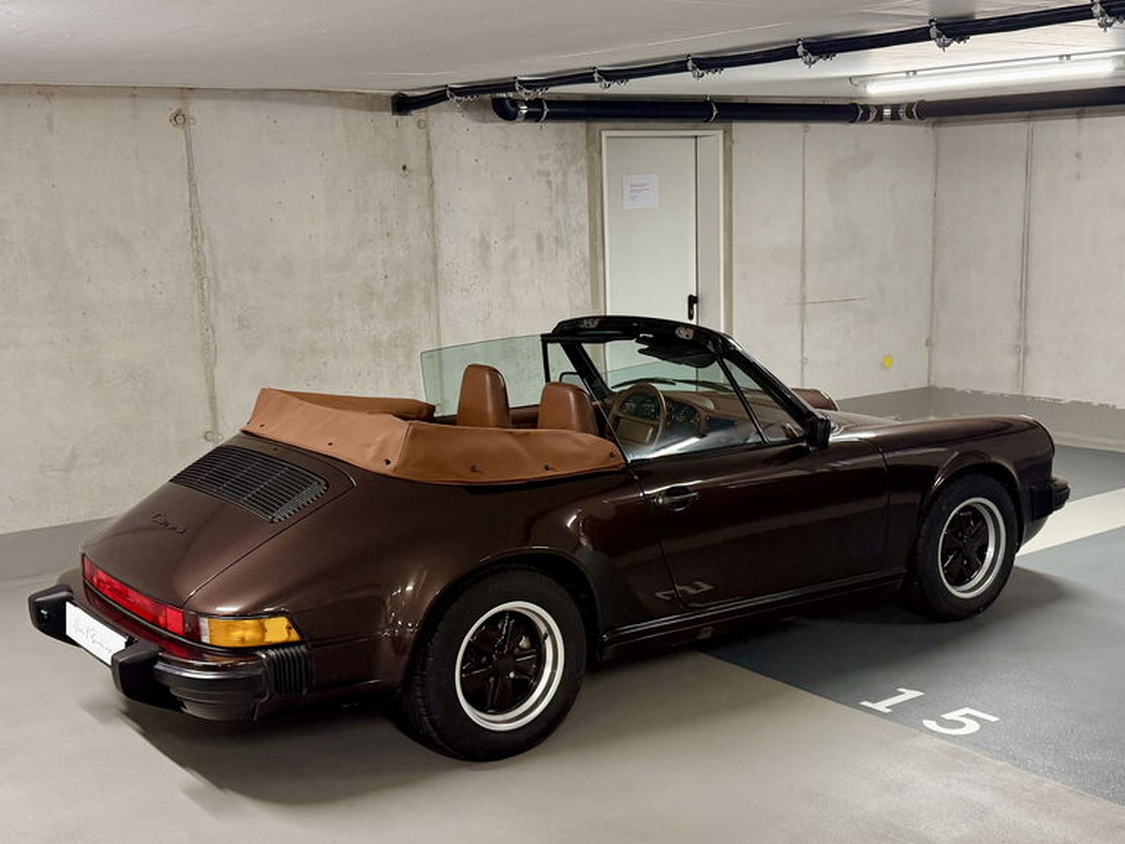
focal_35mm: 24
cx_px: 562
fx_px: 780
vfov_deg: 56.8
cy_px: 422
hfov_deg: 71.6
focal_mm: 6.76
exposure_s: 1/100
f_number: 1.78
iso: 250
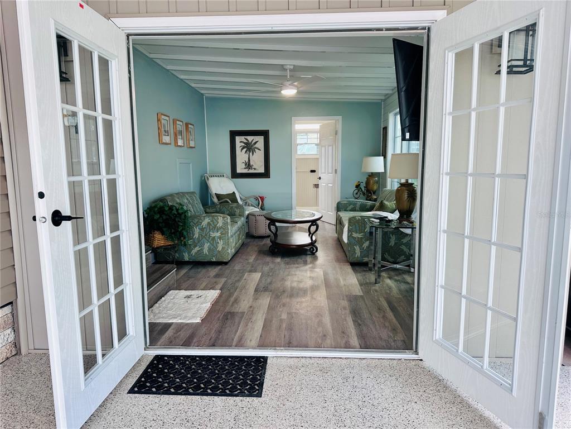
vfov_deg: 56.8
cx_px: 286
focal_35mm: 24
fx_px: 396
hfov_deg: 71.6
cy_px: 214
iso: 64
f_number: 1.78
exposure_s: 1/207
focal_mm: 6.86
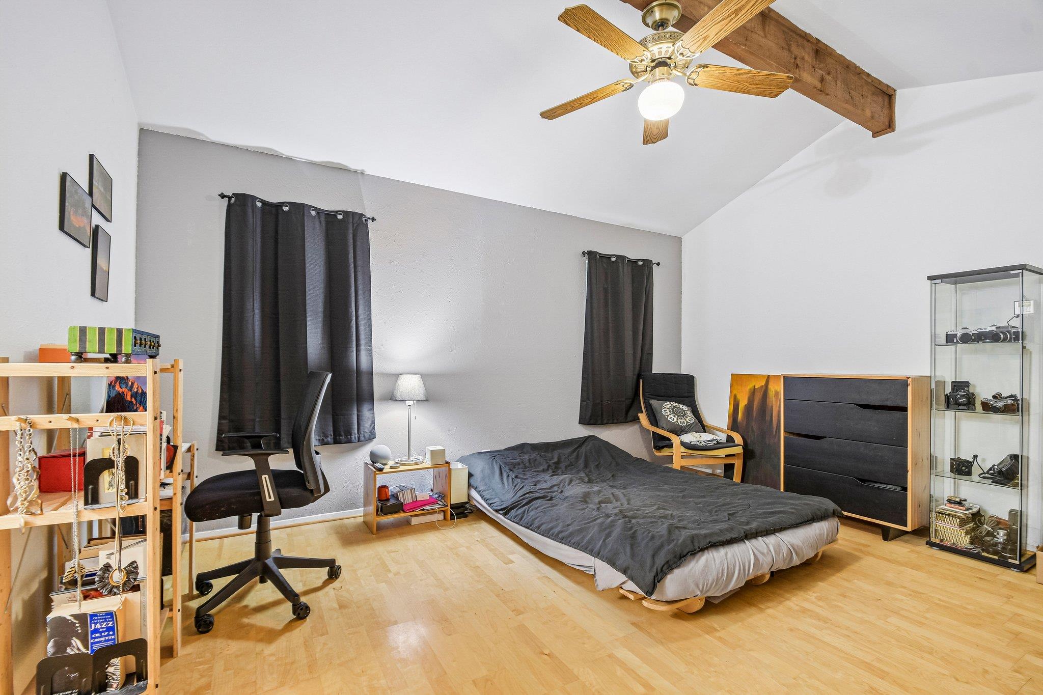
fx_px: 435
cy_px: 348
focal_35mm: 15
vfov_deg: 77.3
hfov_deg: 100.4
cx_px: 522
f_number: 8
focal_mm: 10
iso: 400
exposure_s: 1/3.33
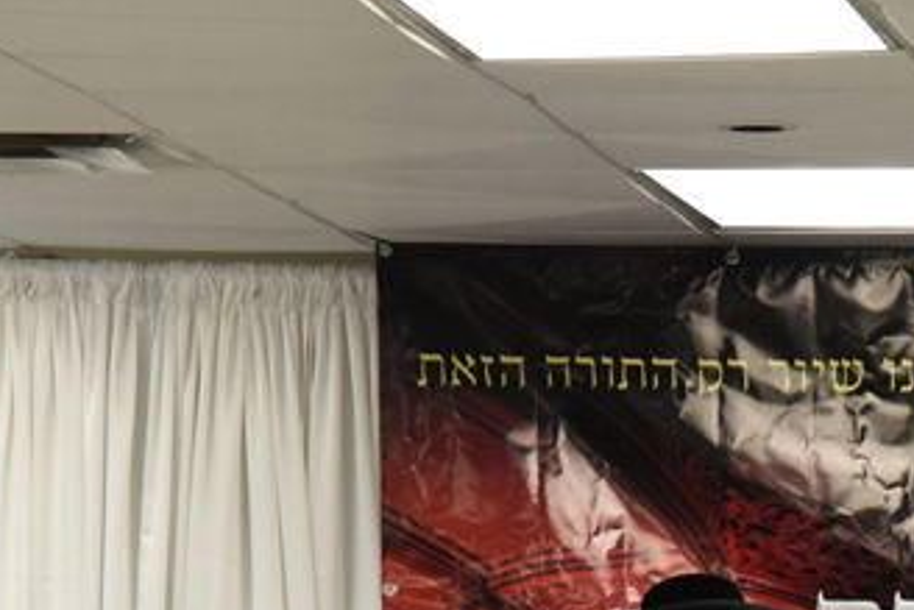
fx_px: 9525
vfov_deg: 3.7
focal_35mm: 375
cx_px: 1039
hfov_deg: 5.5
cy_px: 788
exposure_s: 1/250
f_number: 6.3
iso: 4500
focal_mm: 120
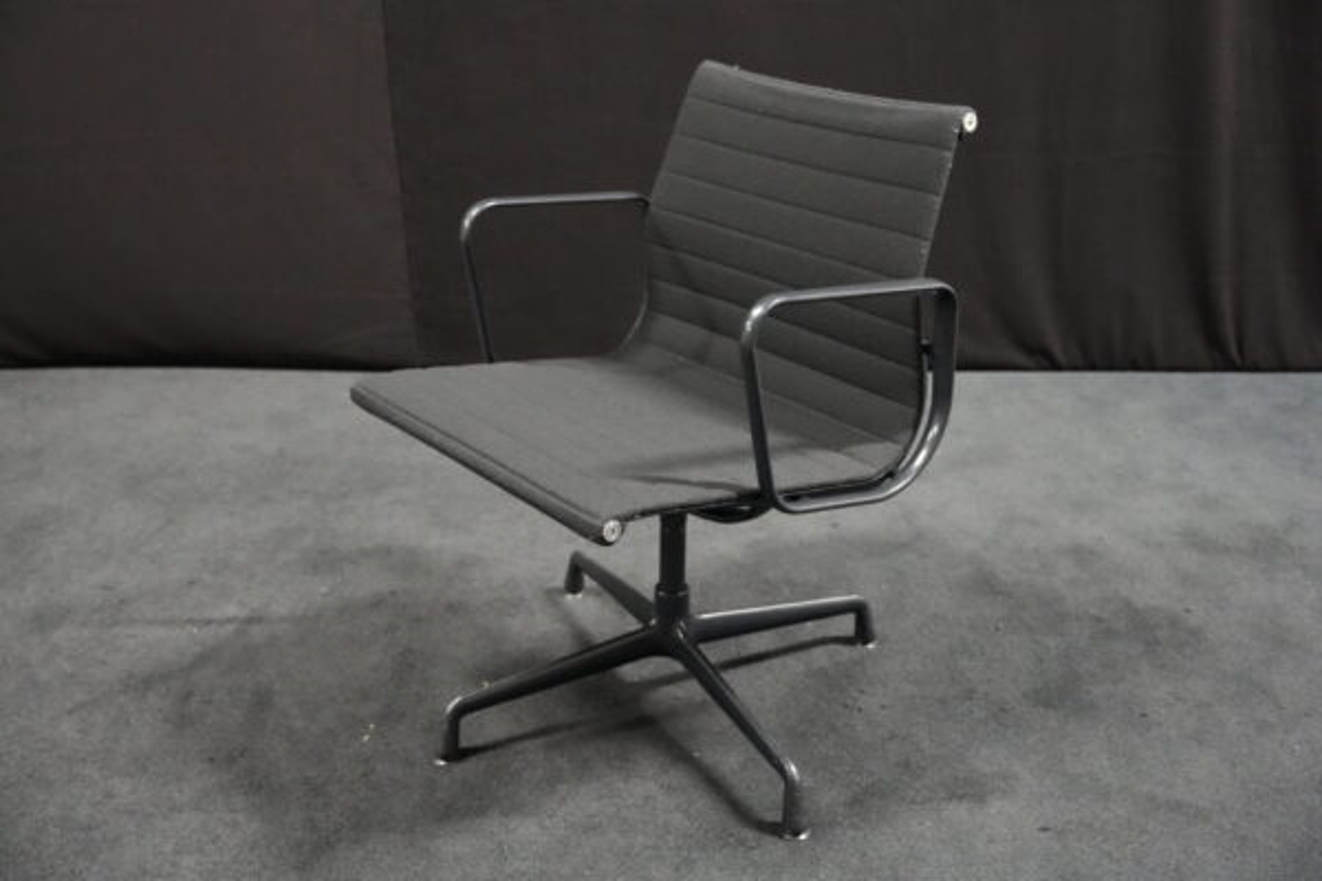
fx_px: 1395
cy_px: 440
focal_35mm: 38
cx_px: 661
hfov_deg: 50.7
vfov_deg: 35.1
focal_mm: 38
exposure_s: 1/25
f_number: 4
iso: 12800
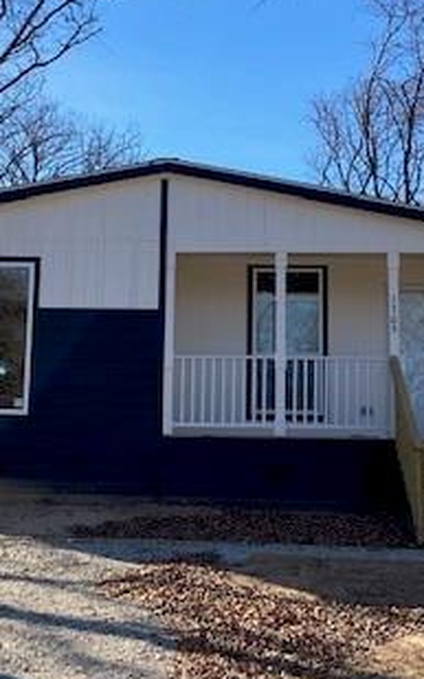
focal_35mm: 57
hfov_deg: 22.7
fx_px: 1054
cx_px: 176
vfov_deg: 35.6
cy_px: 288
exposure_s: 1/1272
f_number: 1.8
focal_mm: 4.25
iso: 32
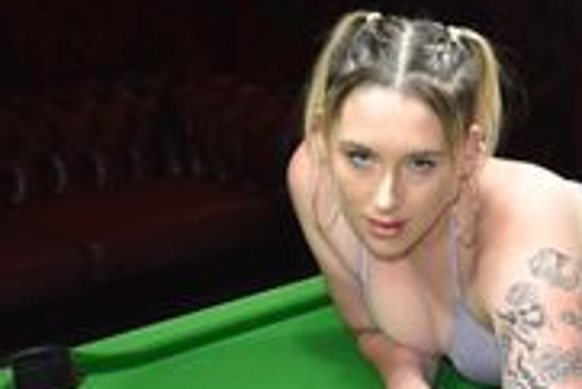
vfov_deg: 17.4
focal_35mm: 78
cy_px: 289
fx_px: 1266
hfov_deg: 24.0
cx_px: 666
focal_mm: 21
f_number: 3.8
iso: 800
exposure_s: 1/80
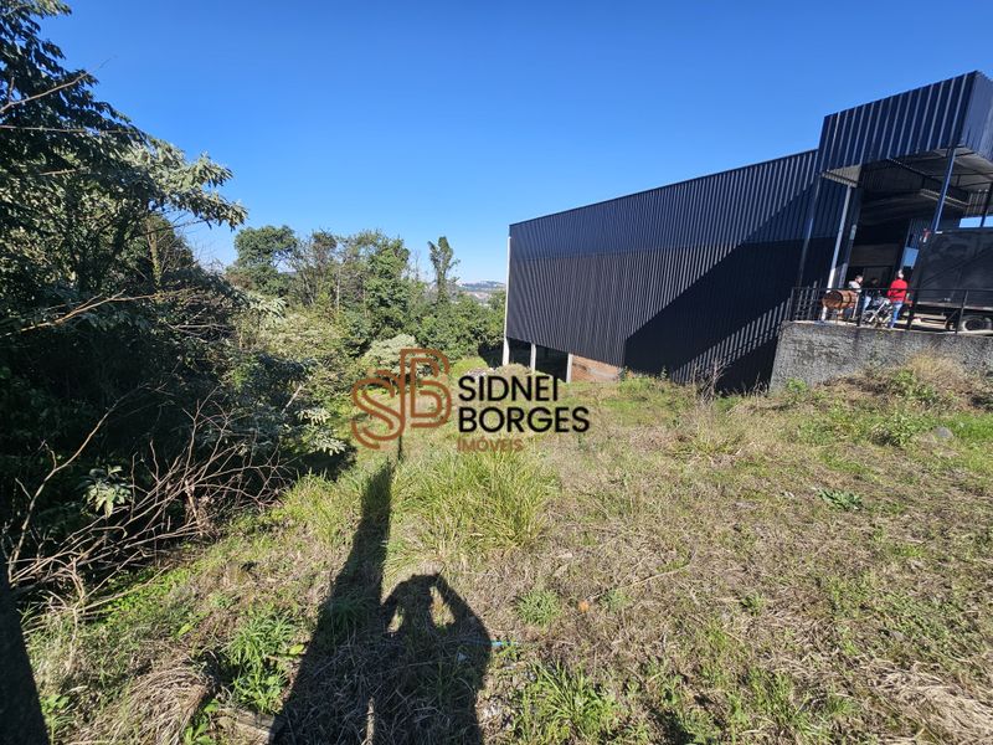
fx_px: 373
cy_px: 372
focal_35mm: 13
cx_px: 496
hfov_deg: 106.2
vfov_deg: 89.9
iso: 50
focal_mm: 2.2
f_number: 2.2
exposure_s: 1/1457
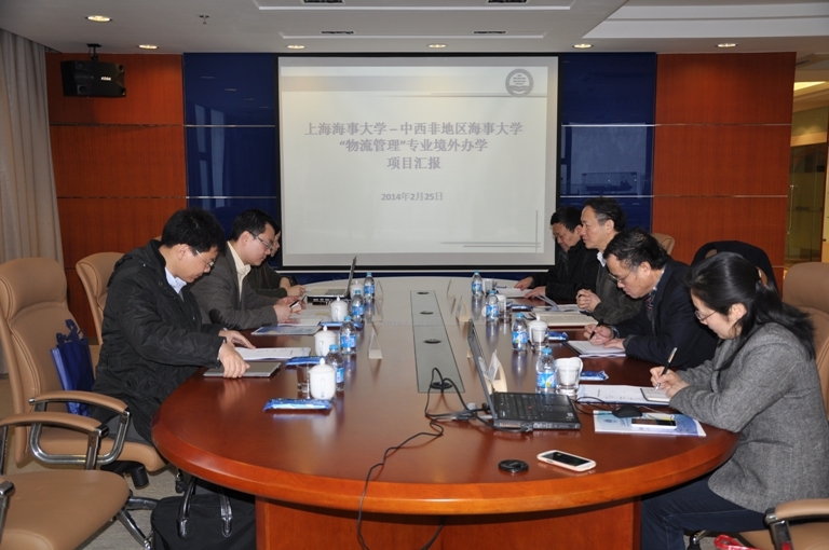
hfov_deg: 51.3
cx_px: 414
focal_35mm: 38
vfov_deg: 35.4
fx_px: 862
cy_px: 275
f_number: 4
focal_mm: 25
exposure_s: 1/60
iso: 200
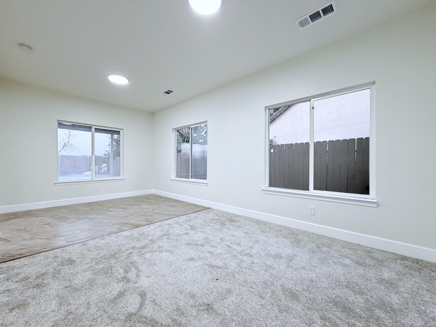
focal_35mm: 14
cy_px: 164
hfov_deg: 102.1
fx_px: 176
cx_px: 218
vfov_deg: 85.7
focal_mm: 2.22
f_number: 2.2
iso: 200
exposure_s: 1/60
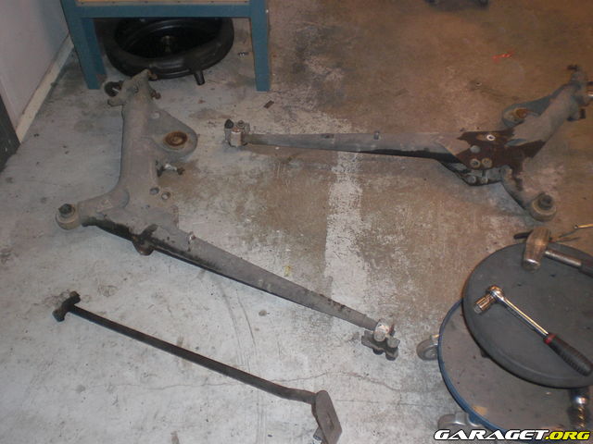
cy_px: 222
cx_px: 296
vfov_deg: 39.7
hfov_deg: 51.4
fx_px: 617
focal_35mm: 36
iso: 200
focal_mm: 6.3
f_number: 3.1
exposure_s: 1/60
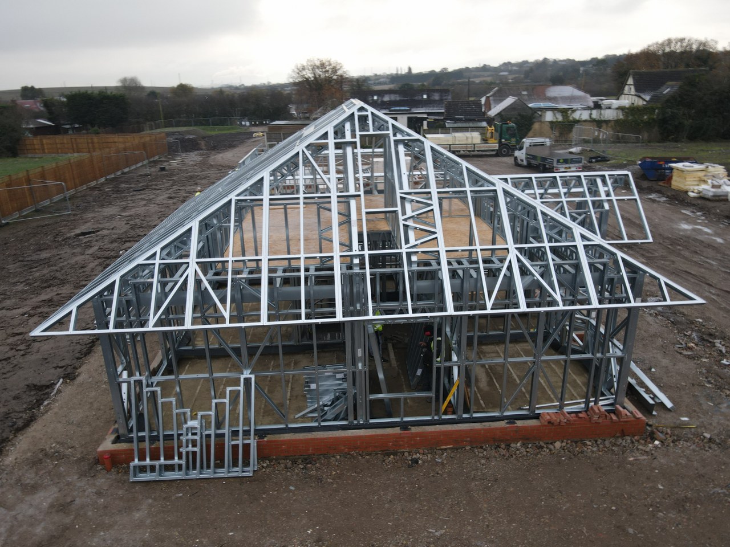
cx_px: 365
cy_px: 274
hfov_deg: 71.6
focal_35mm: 24
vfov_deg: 56.8
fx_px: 506
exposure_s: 1/80
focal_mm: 4.5
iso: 100
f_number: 2.8
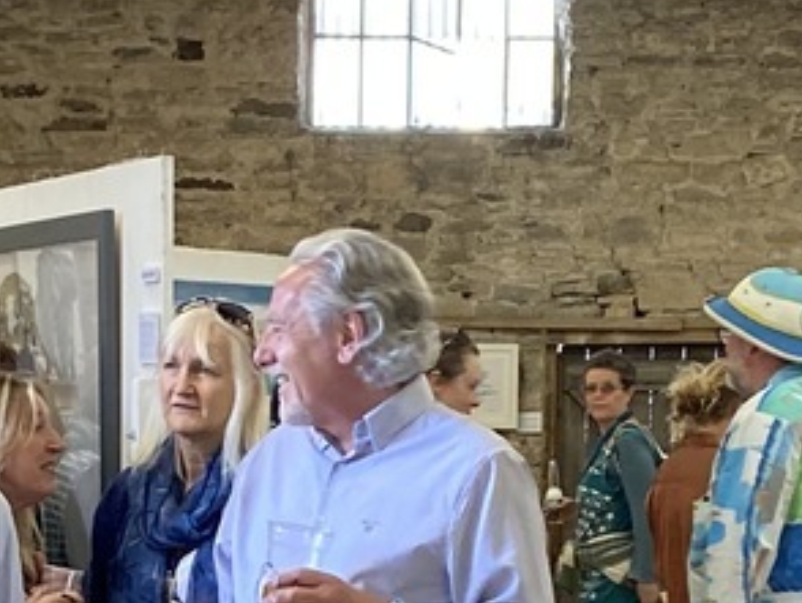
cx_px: 341
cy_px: 745
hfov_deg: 14.4
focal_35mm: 137
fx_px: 3177
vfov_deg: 10.6
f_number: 1.8
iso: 100
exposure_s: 1/50
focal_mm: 3.99
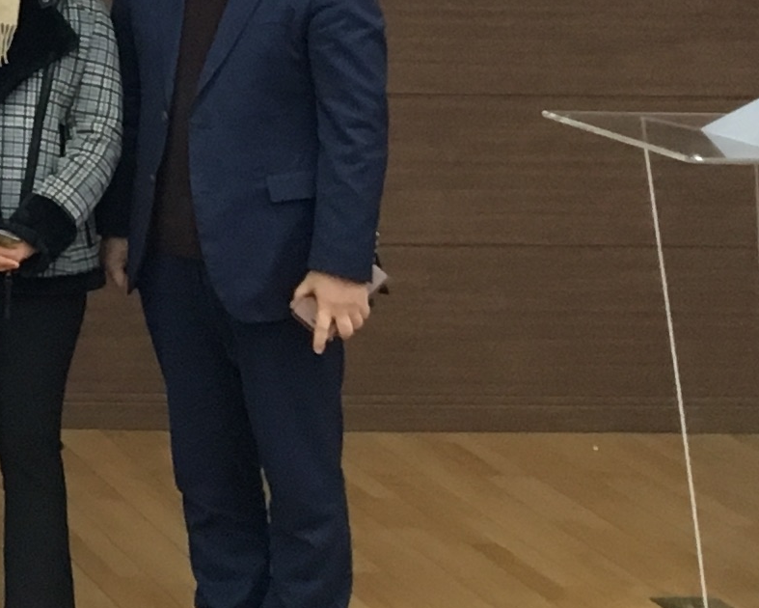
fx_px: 3258
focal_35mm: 145
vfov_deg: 10.1
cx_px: -770
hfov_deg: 11.8
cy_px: -459
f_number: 2.2
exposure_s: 1/30
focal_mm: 4.15
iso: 100
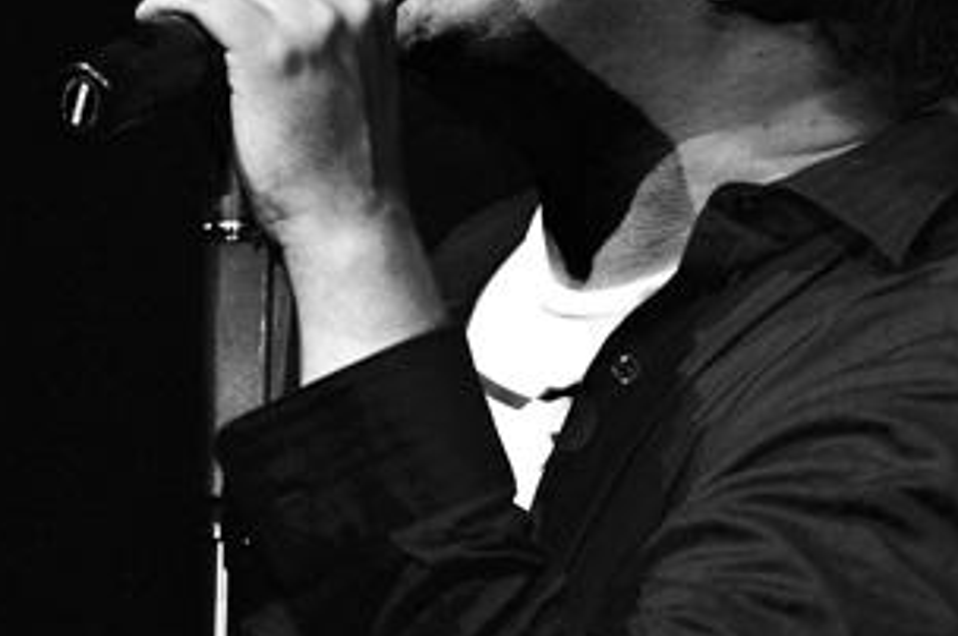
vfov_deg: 1.5
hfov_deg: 2.3
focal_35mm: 889
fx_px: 23632
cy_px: 72
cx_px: 567
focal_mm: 400
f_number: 5.6
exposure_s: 1/200
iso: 1250
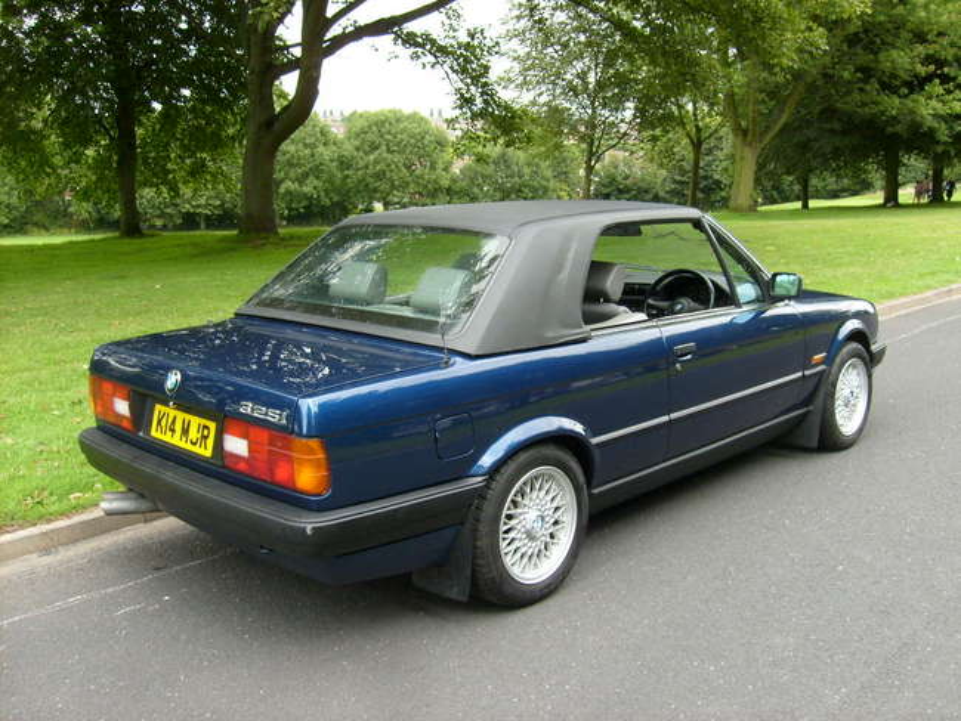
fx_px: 972
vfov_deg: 40.7
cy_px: 360
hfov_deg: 52.6
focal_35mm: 35
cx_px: 480
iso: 80
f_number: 2.8
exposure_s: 1/180
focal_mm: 5.8
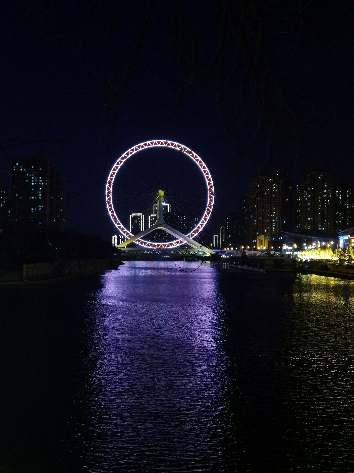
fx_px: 695
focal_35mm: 51
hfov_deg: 28.5
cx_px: 160
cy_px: 230
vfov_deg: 37.5
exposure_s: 1/50
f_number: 1.9
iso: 320
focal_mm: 6.71
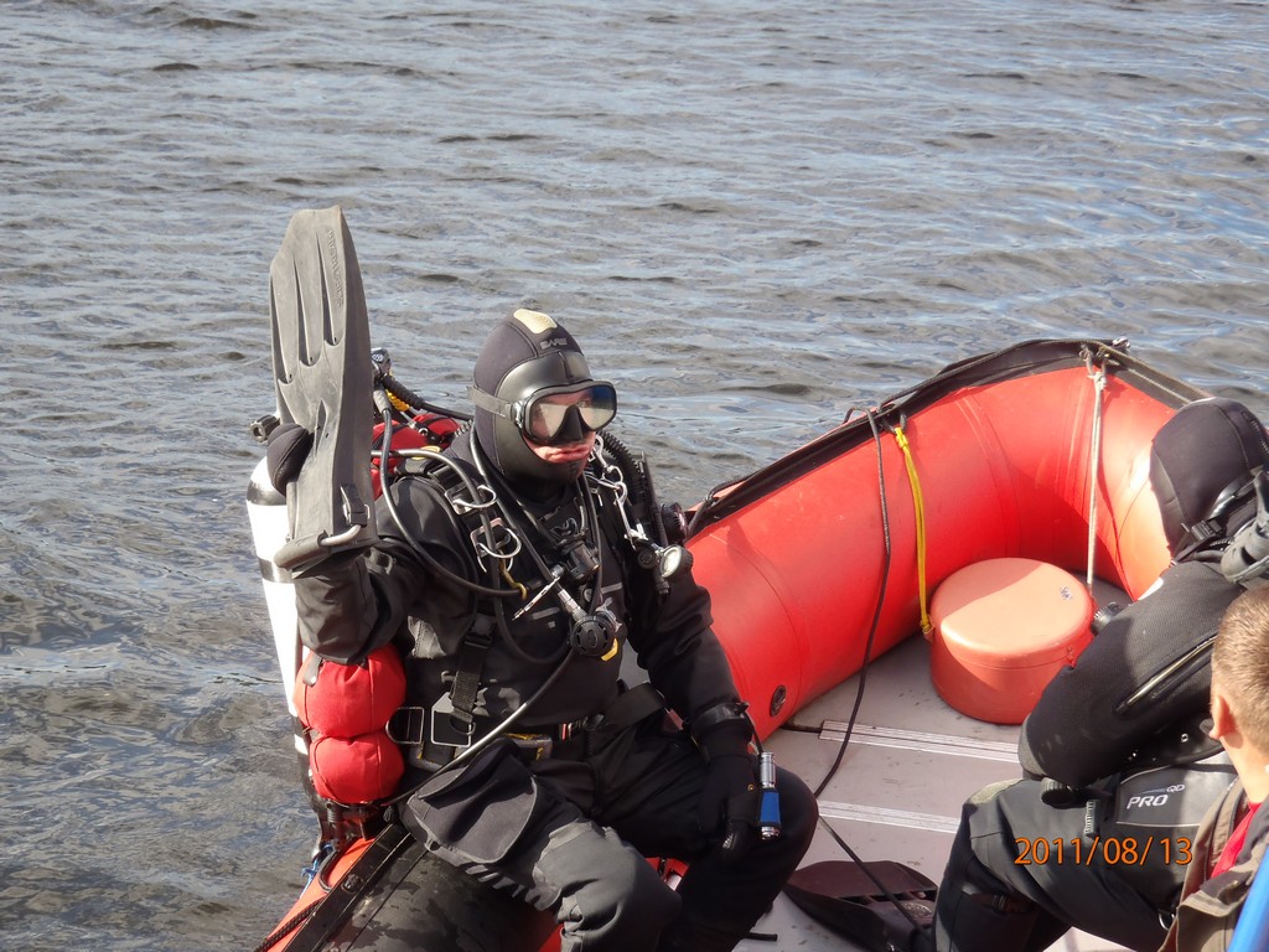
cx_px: 634
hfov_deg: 17.7
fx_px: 4069
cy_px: 476
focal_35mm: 111
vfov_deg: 13.3
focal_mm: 19.85
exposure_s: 1/125
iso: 100
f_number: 5.2
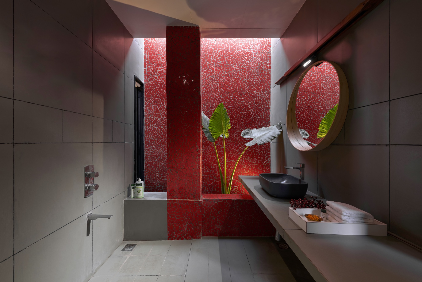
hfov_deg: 104.3
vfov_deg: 81.2
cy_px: 141
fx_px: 164
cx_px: 211
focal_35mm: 14
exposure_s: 1/8
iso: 100
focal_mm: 14
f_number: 8
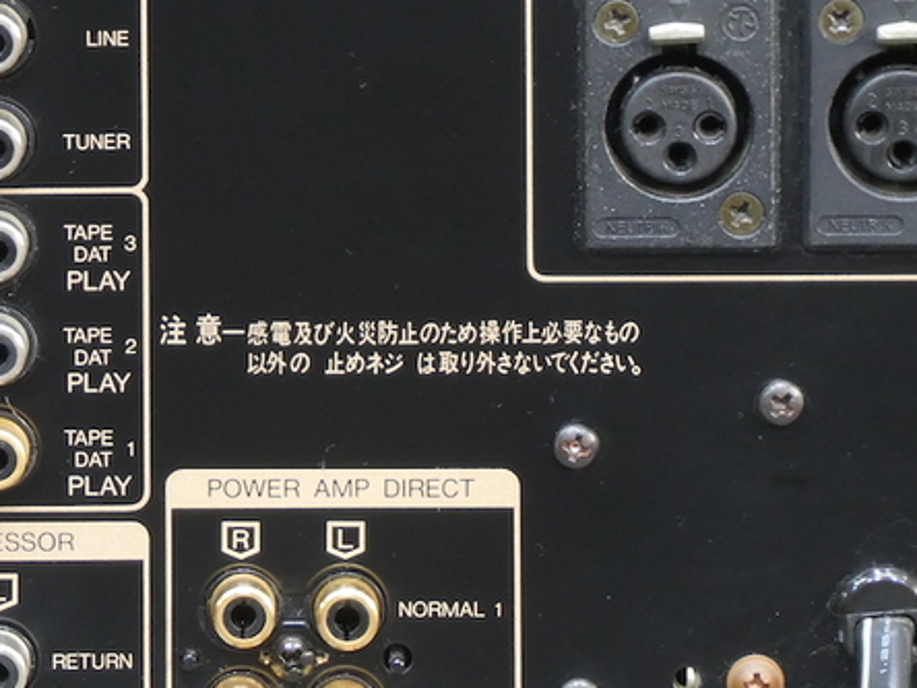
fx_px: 17166
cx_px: 169
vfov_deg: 2.3
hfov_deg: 3.1
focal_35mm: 648
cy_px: 287
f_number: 5.8
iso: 200
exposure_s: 1/2
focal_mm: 53.8
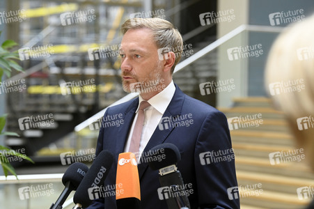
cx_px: 157
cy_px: 104
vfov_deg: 11.4
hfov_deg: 17.1
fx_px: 1046
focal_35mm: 120
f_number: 5
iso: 2000
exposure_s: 1/400
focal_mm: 120
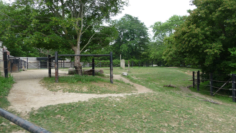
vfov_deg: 35.6
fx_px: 206
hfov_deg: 59.5
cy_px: 63
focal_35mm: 33
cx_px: 119
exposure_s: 1/250
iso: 100
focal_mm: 5
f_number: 3.4
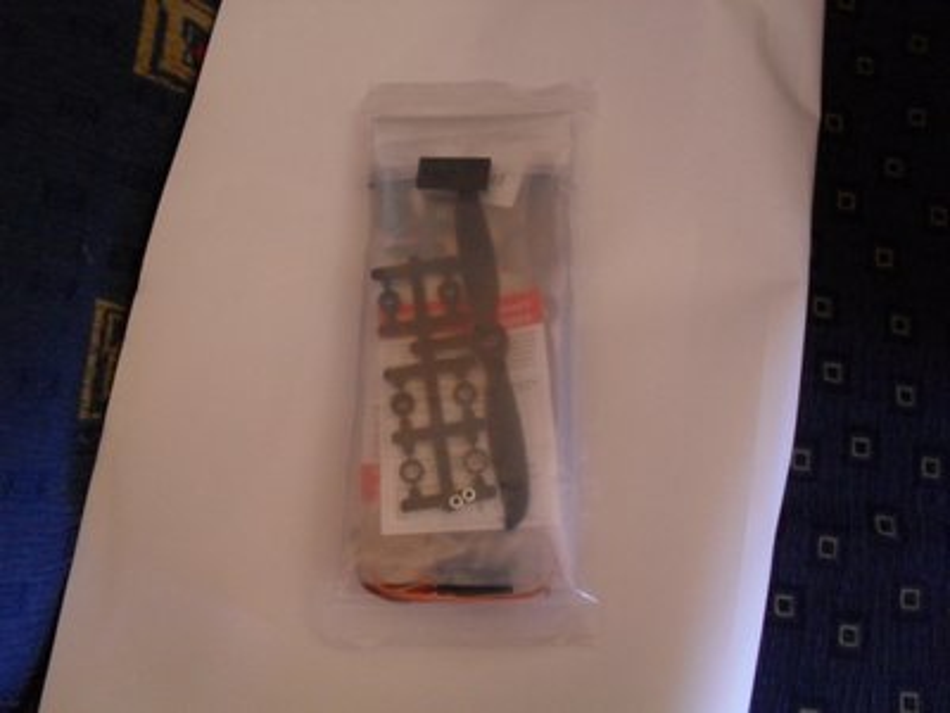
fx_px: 961
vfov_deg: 40.7
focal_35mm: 35
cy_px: 356
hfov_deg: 52.6
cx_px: 475
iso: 400
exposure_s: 1/15
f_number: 3.2
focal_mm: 6.3
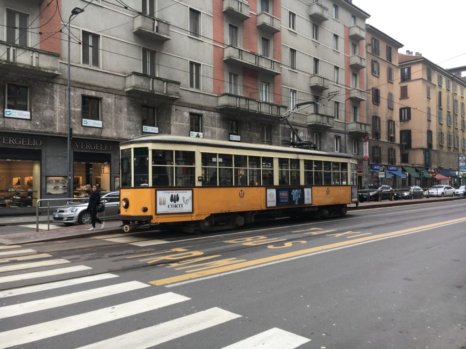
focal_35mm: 29
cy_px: 174
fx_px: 390
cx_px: 233
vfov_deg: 48.2
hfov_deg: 61.7
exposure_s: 1/100
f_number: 2.2
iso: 32
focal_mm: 4.15
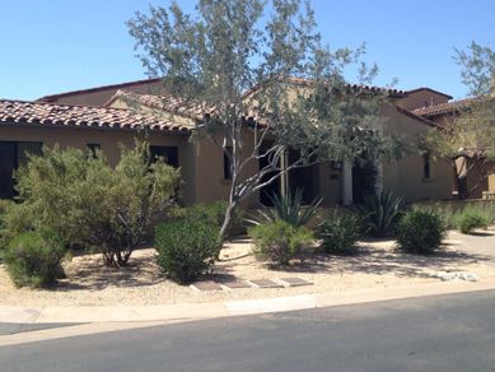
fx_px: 644
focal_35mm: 45
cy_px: 170
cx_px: 256
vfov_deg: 32.2
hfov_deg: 42.1
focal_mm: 4.28
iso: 50
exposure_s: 1/1126
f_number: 2.4
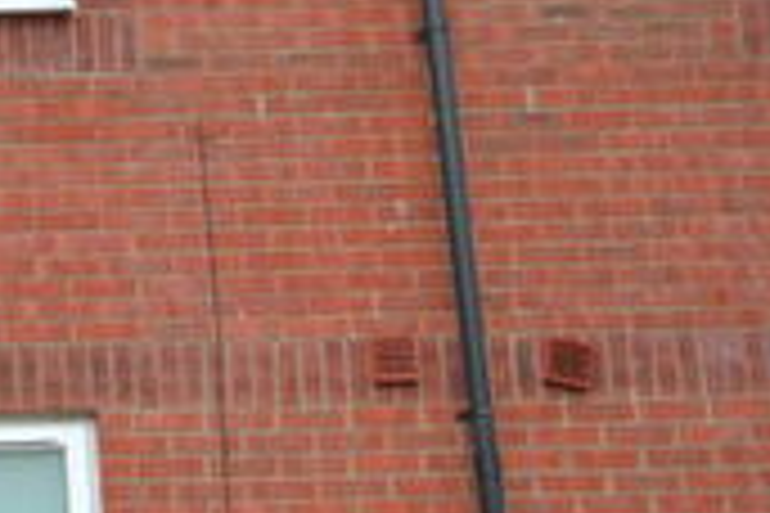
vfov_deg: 15.9
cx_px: -239
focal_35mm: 86
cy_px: 310
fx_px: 1839
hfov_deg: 21.3
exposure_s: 1/125
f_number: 5.6
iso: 100
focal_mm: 14
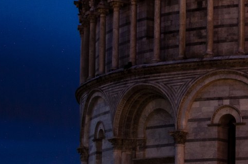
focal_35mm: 134
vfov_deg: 10.0
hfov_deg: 12.5
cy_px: -58
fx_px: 922
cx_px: 566
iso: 100
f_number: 13
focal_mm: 18
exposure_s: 20
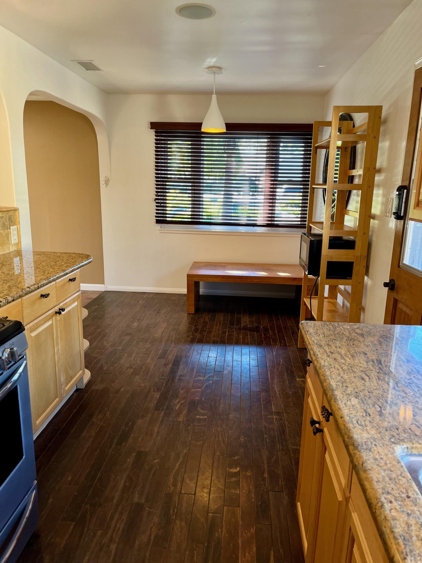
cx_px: 211
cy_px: 282
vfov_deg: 67.3
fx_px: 423
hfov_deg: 53.1
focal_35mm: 26
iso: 80
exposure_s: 1/60
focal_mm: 5.1
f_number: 1.6
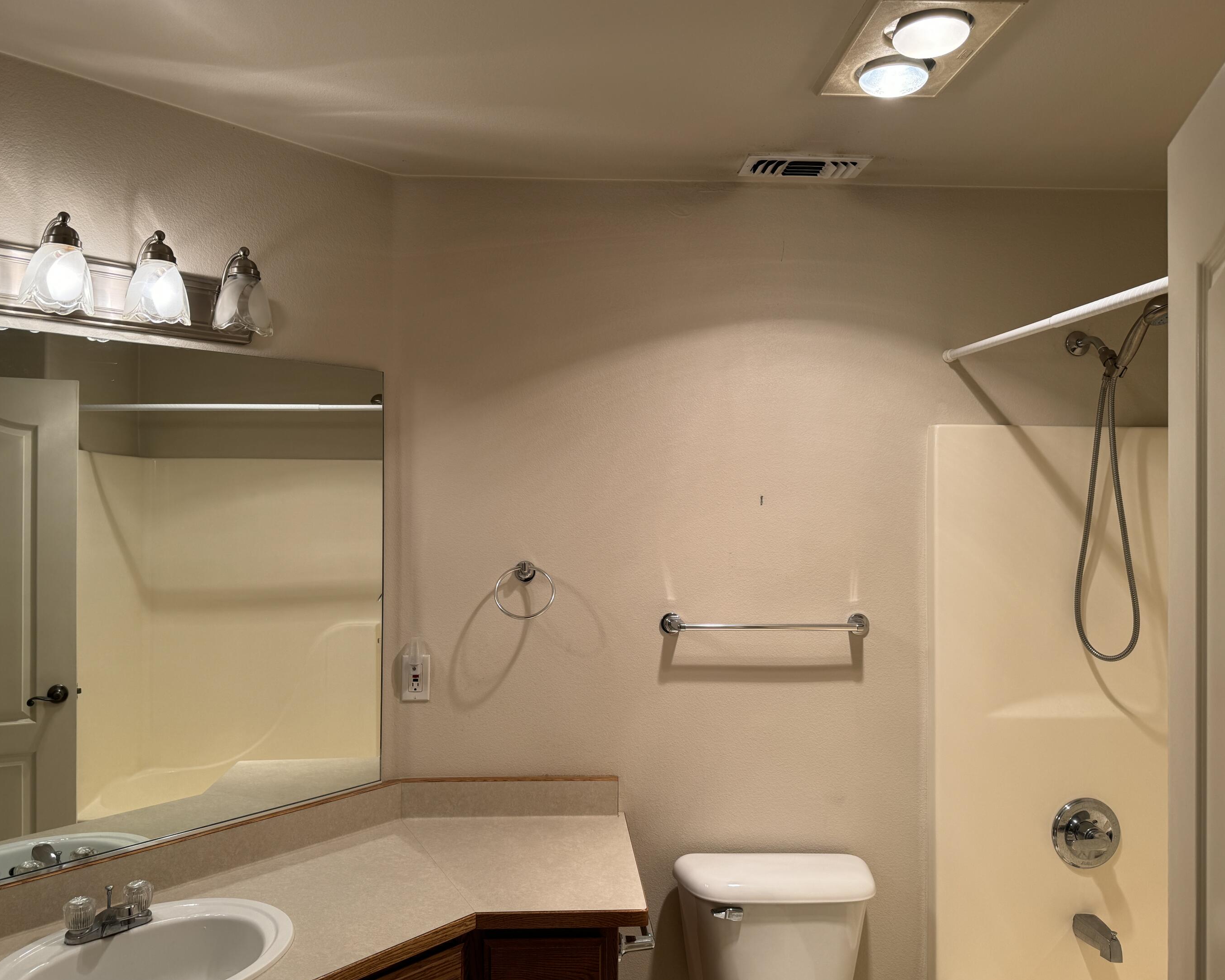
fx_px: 943
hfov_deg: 66.0
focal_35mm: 26
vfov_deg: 54.9
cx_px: 589
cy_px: 481
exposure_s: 1/120
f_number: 1.78
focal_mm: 6.86
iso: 50
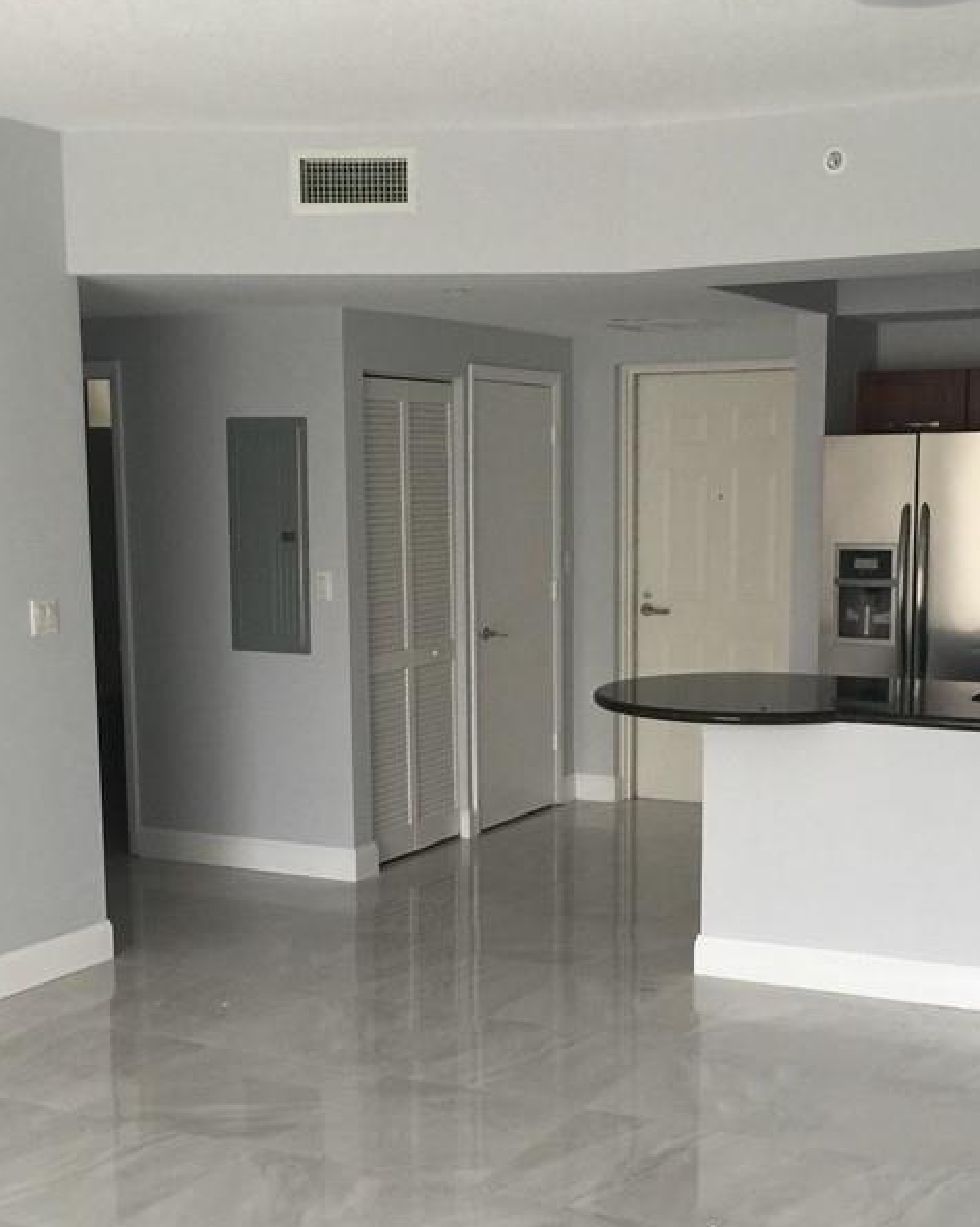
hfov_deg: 30.8
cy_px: 767
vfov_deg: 37.8
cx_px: 524
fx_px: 1778
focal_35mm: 49
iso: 50
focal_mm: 4.15
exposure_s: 1/15
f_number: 2.2
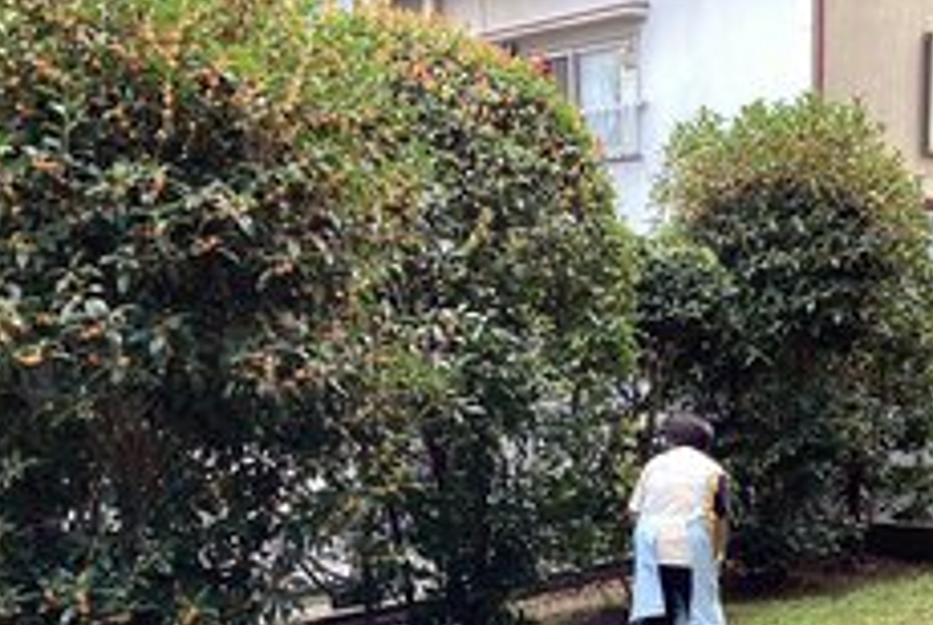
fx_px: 1453
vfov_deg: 23.5
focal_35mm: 56
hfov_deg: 35.4
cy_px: 584
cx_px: 588
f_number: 2.4
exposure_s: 1/100
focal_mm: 3.3
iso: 64
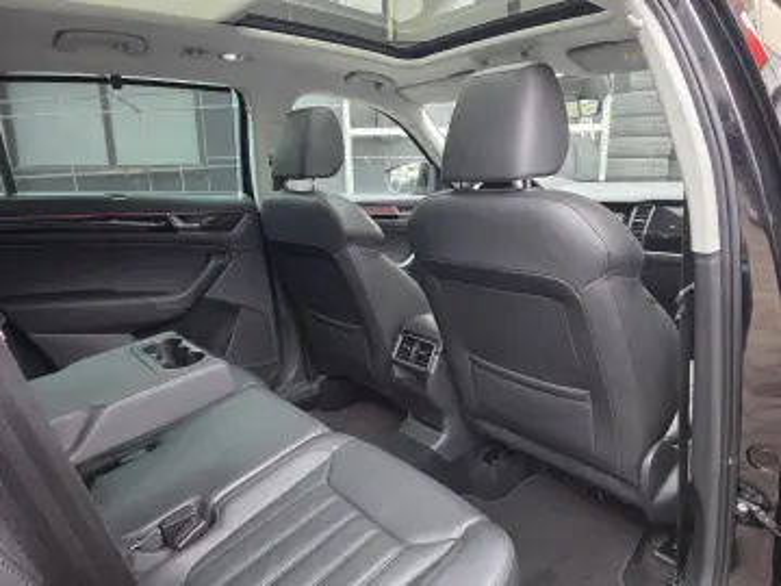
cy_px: 293
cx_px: 390
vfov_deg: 58.9
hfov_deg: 73.9
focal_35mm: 23
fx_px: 519
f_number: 1.7
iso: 640
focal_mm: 6.3
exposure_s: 1/100
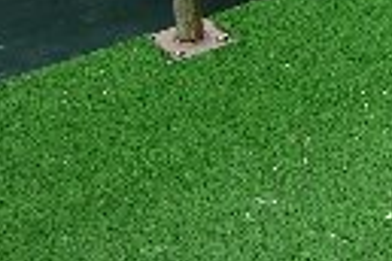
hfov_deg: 11.5
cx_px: 728
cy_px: -401
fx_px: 1797
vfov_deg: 7.7
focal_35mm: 165
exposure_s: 1/47.7
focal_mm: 8.9
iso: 50
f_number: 4
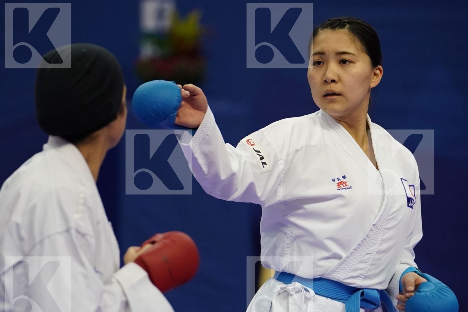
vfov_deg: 3.7
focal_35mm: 368
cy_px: 162
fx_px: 4784
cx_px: 280
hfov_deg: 5.6
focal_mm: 179
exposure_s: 1/1000
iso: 3200
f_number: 2.8
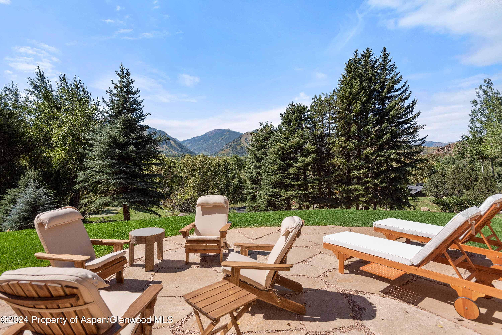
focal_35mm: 20
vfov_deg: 62.0
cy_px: 168
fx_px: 279
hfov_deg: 84.0
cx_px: 251
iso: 400
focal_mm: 20
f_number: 7.1
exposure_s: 1/3200
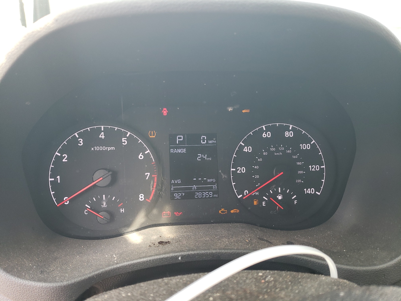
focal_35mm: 26
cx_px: 200
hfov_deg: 67.3
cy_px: 150
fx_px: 301
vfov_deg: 53.1
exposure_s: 1/120
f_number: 1.5
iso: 58
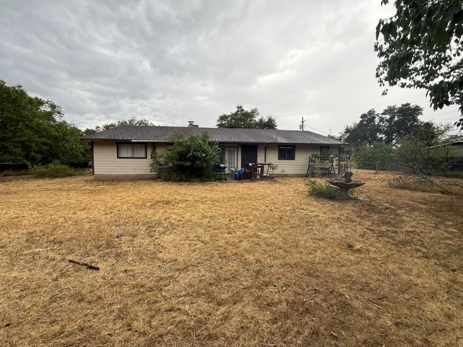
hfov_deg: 102.1
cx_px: 232
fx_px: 187
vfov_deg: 85.7
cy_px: 174
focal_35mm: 14
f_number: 2.2
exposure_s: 1/318
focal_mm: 2.22
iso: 64
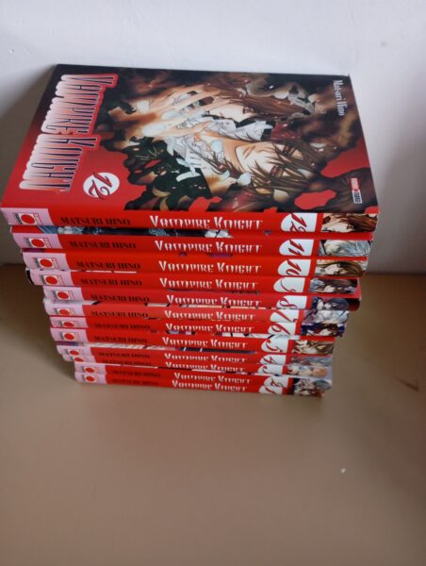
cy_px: 283
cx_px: 213
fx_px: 458
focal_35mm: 28
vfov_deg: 63.4
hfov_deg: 49.9
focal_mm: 4.27
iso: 1771
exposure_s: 1/20
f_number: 1.8
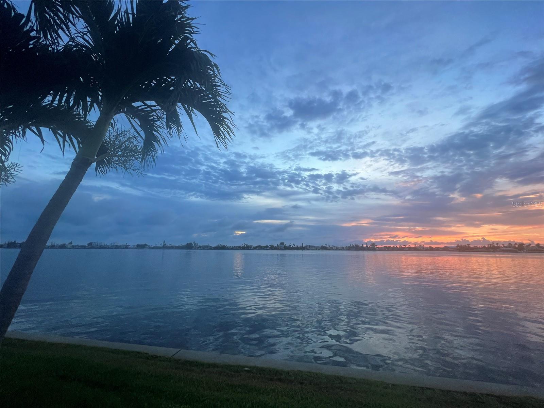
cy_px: 204
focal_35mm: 13
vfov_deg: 89.9
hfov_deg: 106.2
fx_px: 204
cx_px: 272
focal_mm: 1.57
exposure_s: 1/99
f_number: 1.8
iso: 64
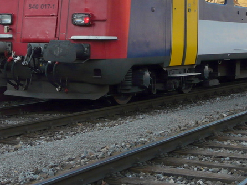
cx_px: 167
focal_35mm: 92
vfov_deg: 15.8
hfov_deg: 21.2
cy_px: 7
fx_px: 656
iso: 100
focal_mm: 6.7
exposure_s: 1/160
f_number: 4
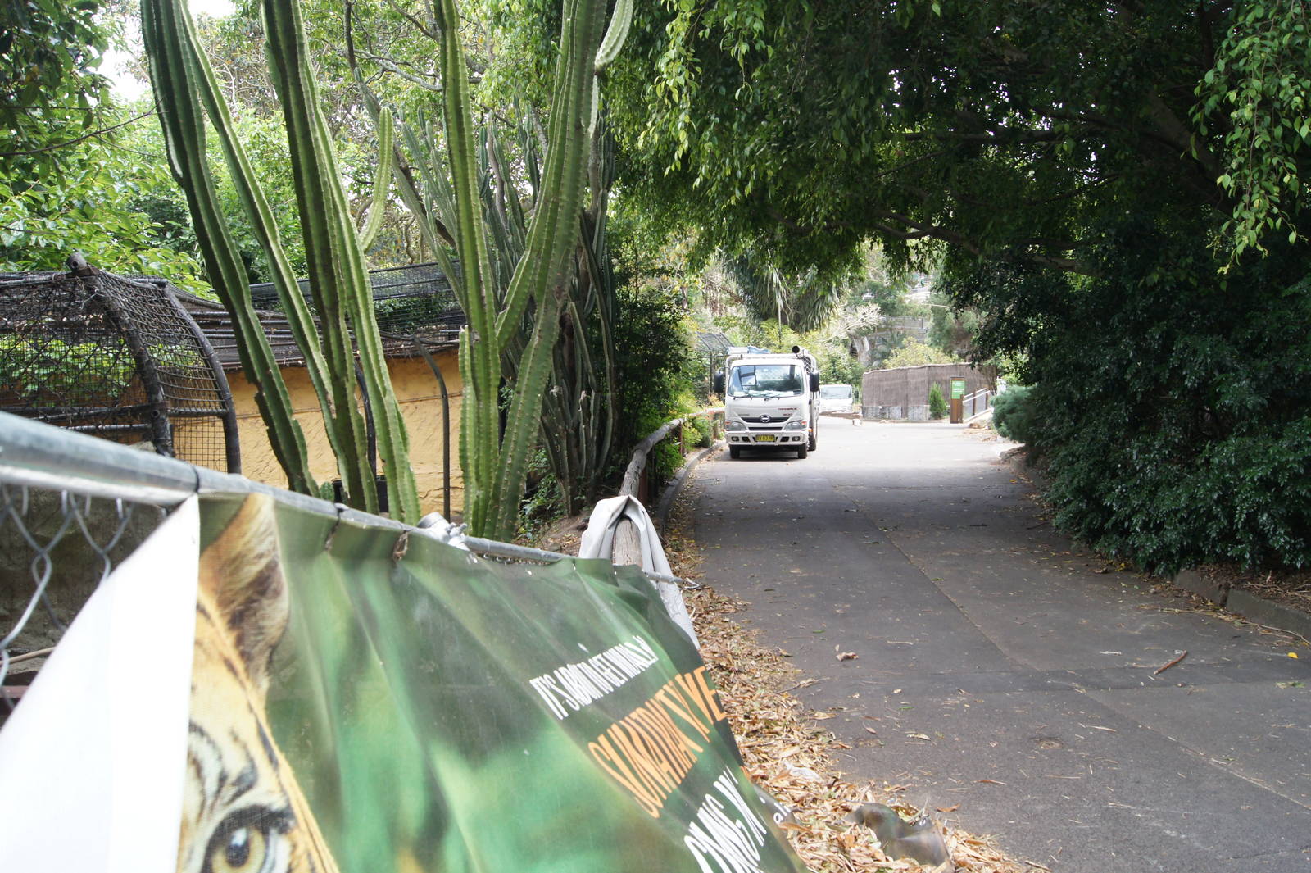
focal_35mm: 30
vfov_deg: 43.6
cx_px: 656
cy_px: 436
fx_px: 1092
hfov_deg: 62.0
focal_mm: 20
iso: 400
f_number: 8
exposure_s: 1/80
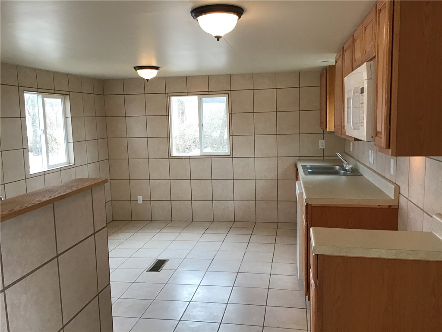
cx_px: 221
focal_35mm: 31
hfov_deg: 58.4
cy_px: 166
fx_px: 396
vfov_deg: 45.4
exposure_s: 1/30
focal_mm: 3.3
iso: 25
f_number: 2.4
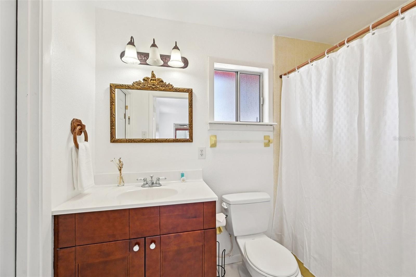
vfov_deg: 81.2
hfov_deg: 104.3
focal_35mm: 14
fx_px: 162
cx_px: 208
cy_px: 138
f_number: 8
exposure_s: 1/200
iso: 400
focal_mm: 14
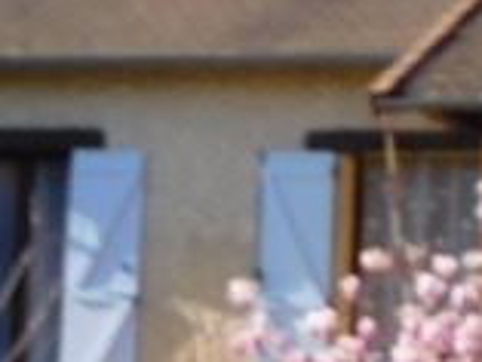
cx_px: 933
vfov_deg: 11.7
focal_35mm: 127
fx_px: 1770
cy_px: 83
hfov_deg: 13.5
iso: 125
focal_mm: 4.5
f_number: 3.4
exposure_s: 1/640
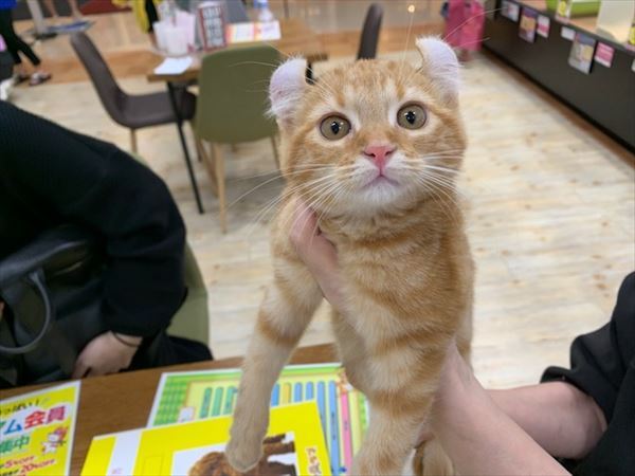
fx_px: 477
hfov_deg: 67.3
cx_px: 318
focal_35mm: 26
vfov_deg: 53.1
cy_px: 238
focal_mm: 4.25
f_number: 1.8
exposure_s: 1/120
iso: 80
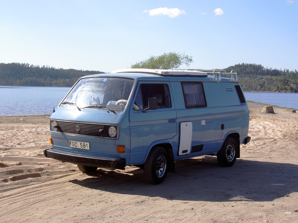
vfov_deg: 26.6
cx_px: 149
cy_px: 112
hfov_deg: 34.9
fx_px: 473
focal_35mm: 55
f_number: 5.5
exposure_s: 1/250
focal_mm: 11.3
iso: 50
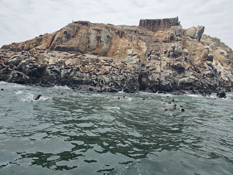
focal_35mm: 23
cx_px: 116
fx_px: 155
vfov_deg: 58.9
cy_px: 88
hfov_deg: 73.9
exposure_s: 1/1255
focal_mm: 6.3
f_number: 1.7
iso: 10
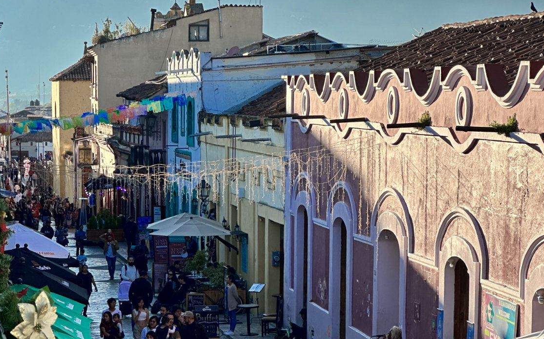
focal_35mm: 110
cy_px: 198
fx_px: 1630
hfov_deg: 18.9
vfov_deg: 11.9
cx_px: 270
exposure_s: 1/497
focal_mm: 9
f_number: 2.8
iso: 32
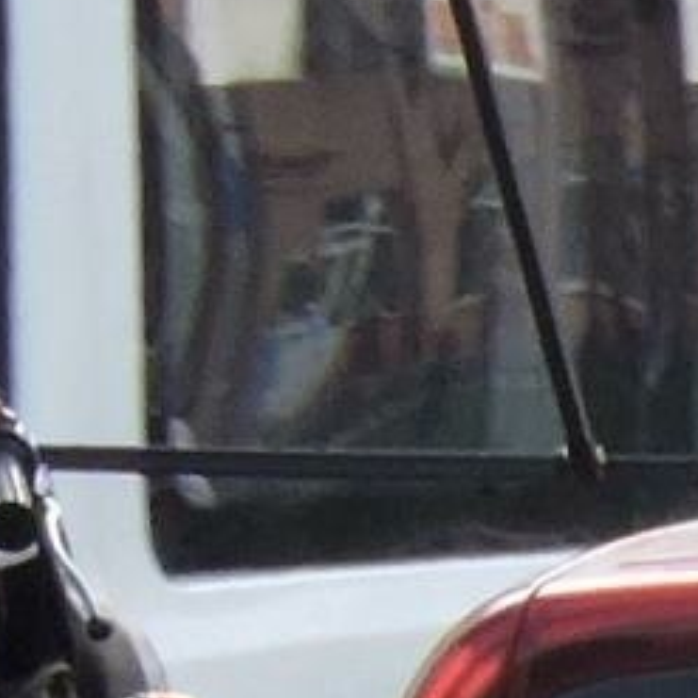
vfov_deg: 0.7
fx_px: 53953
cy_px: 944
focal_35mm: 2365
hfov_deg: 0.7
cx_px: 981
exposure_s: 1/160
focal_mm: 59.1
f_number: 5.5
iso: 100
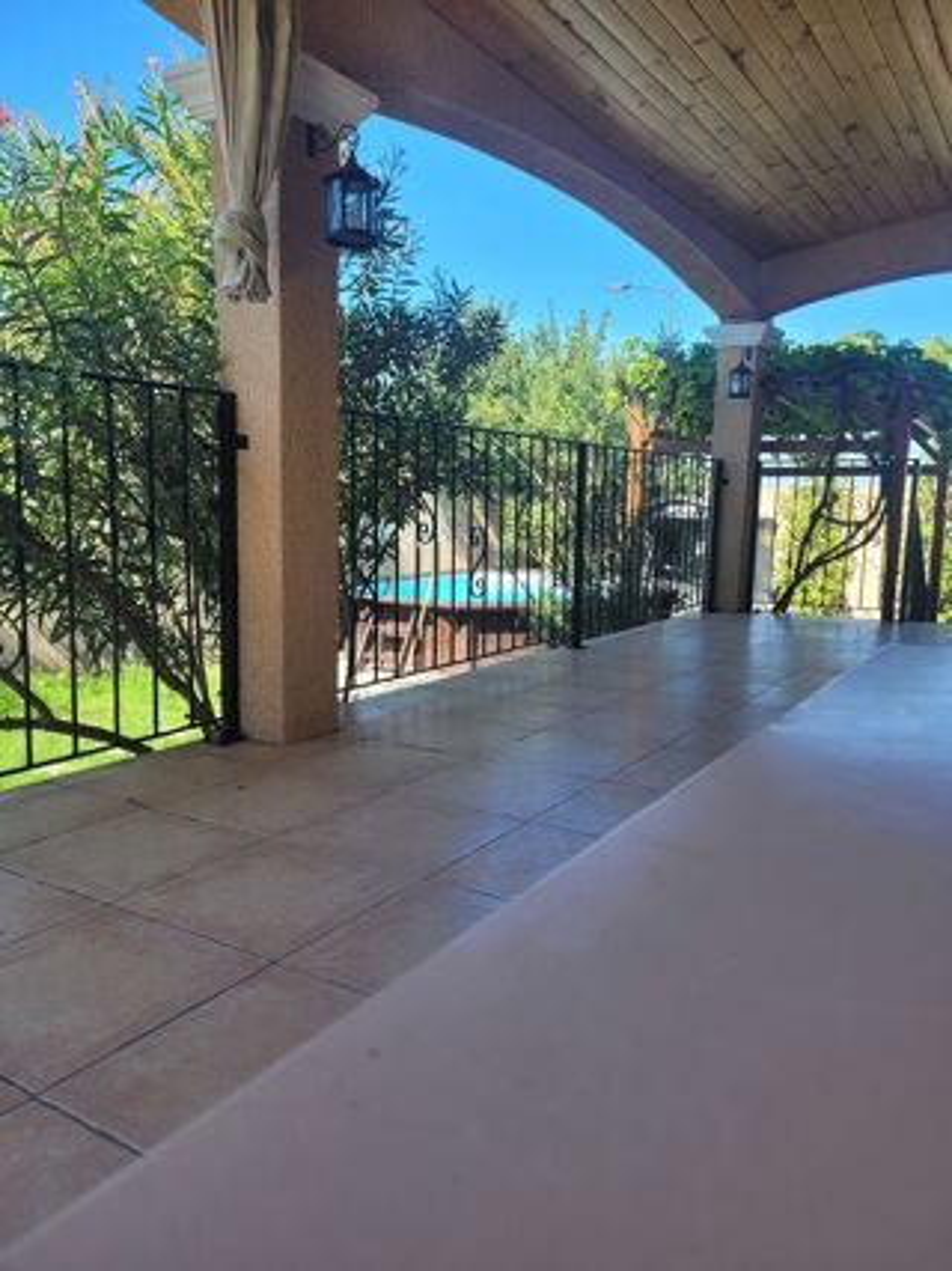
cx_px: 476
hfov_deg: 53.0
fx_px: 954
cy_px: 636
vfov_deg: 67.3
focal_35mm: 26
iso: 40
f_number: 1.8
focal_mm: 5.4
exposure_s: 1/717
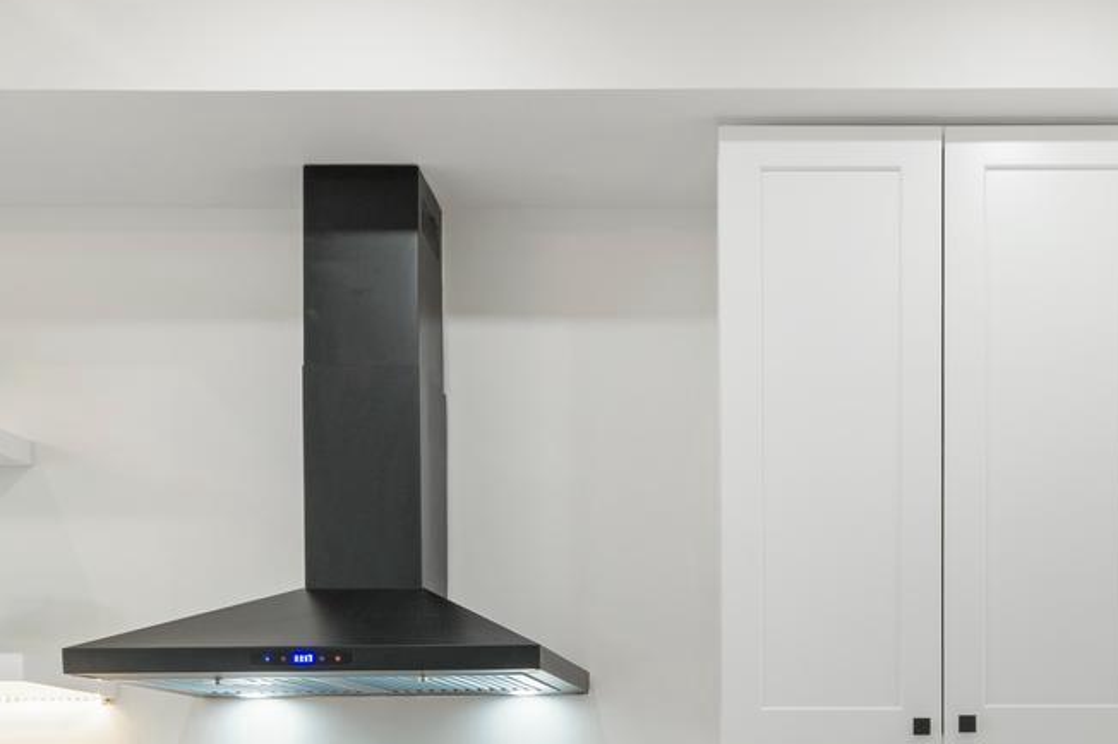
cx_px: 809
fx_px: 1366
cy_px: 872
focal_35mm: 44
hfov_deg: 43.4
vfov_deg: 27.2
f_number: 10
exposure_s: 1/80
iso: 320
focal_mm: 14
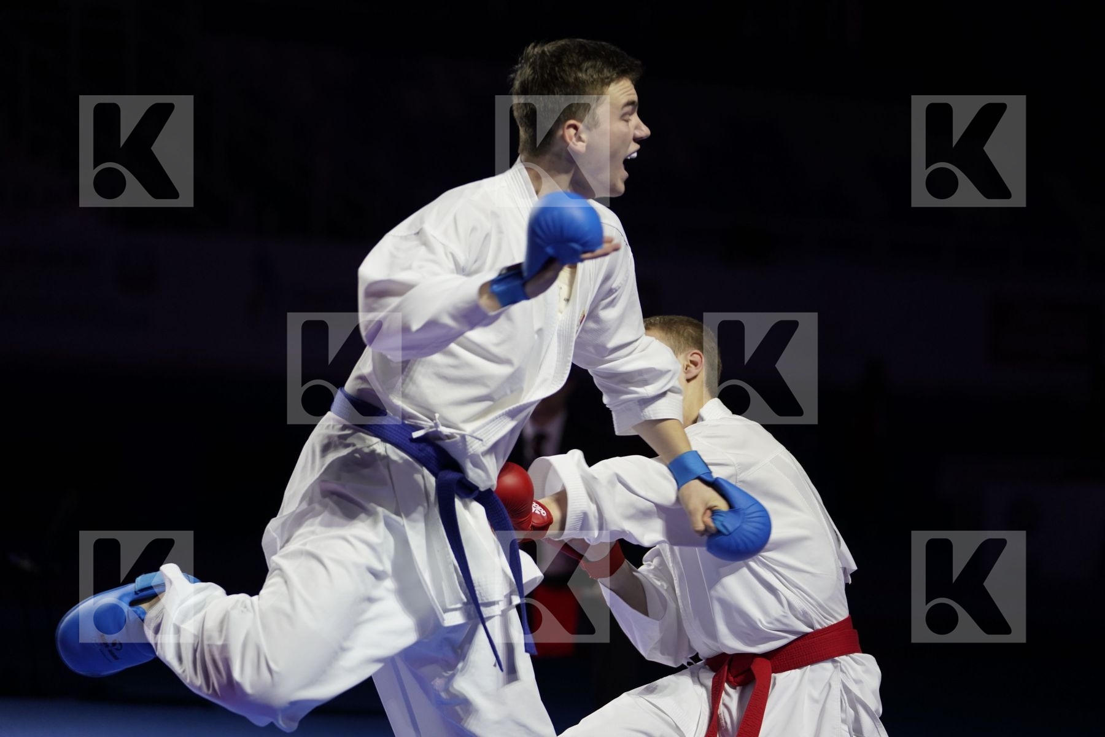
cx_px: 552
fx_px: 4051
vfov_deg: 10.4
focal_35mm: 132
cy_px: 368
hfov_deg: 15.5
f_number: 2.8
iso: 1250
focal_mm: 132
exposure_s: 1/1000
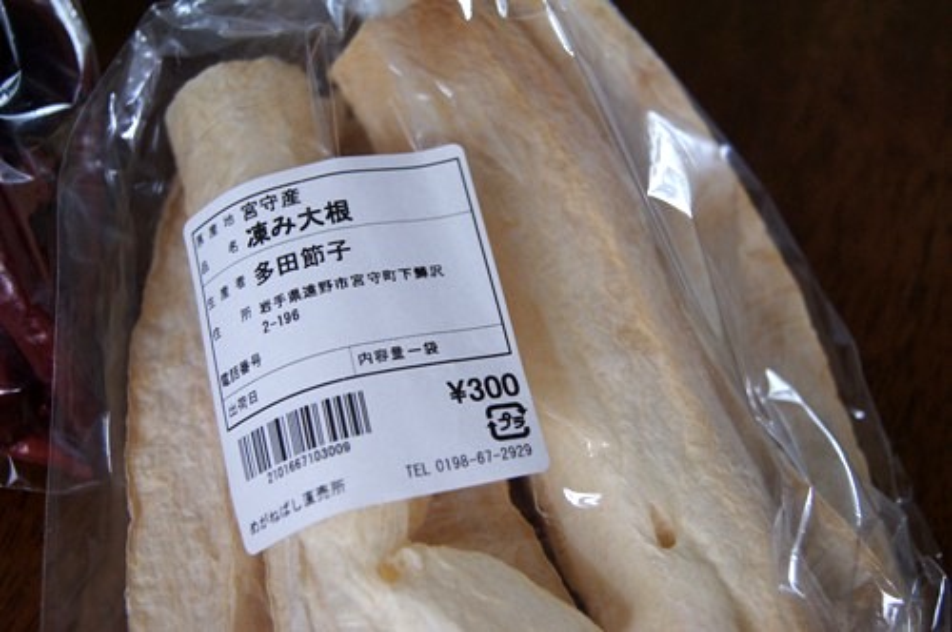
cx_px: 476
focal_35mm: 52
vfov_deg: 25.7
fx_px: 1387
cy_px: 316
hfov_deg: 37.9
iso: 800
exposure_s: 1/60
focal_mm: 35
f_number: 4.5
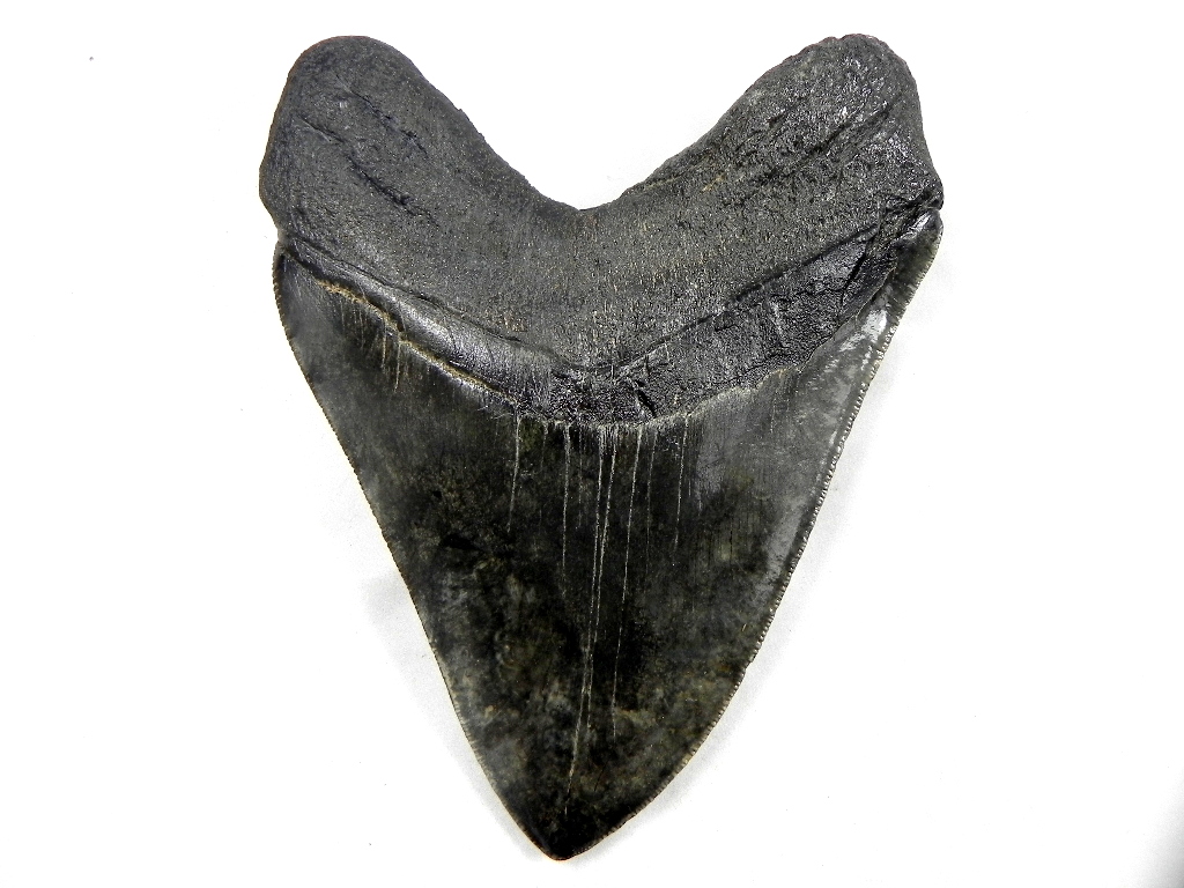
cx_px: 592
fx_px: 889
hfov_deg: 67.3
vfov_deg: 53.1
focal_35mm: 26
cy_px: 444
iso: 160
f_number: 3.5
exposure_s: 1/90
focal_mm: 4.6
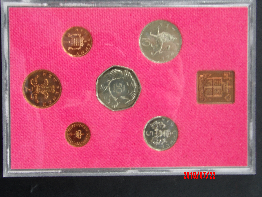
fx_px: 621
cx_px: 131
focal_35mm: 82
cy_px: 98
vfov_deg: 18.0
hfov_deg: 23.8
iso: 217
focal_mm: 14.7
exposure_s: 1/15
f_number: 4.6
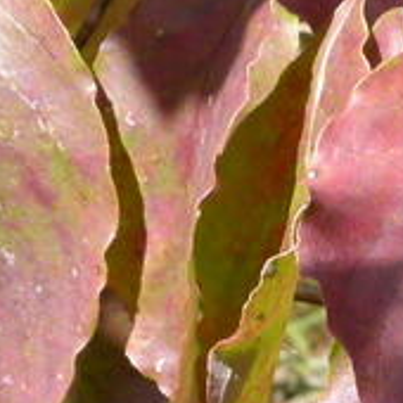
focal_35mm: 187
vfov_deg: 9.3
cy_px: 353
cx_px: 403
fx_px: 2463
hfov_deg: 9.3
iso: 100
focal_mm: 6.5
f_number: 4
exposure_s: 1/320
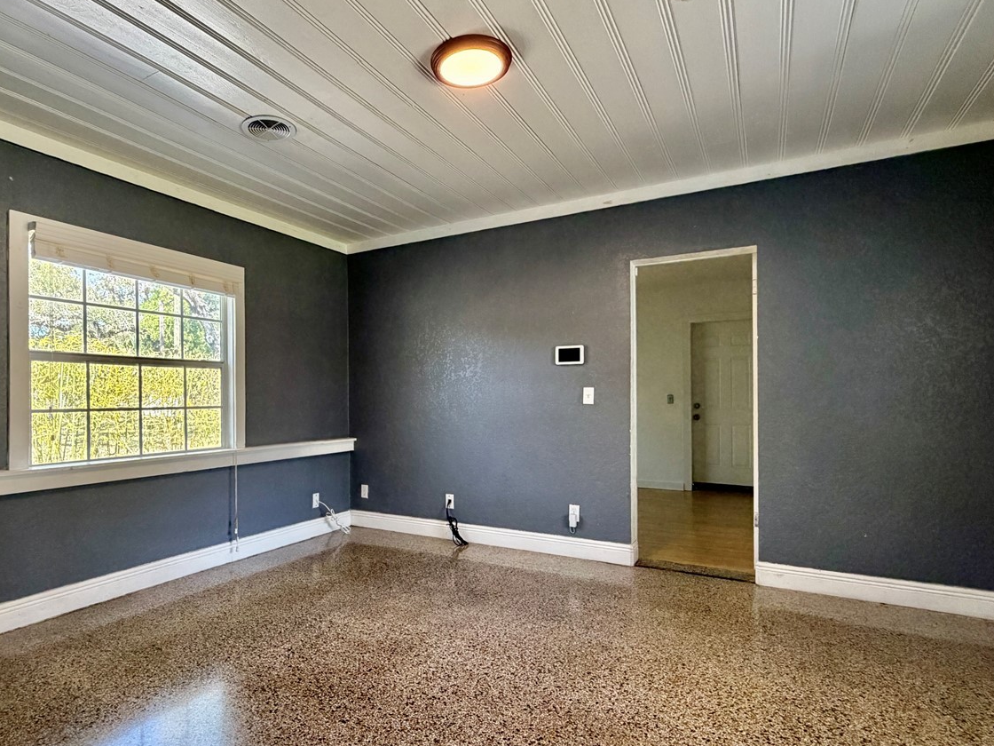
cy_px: 395
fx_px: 574
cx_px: 411
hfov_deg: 81.0
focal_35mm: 20
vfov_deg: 65.9
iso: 320
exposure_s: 1/115
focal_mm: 2.22
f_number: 2.2
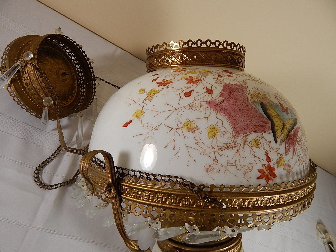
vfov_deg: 61.1
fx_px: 214
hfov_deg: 76.4
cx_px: 168
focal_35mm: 22
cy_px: 126
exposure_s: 1/100
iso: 125
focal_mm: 4
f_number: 3
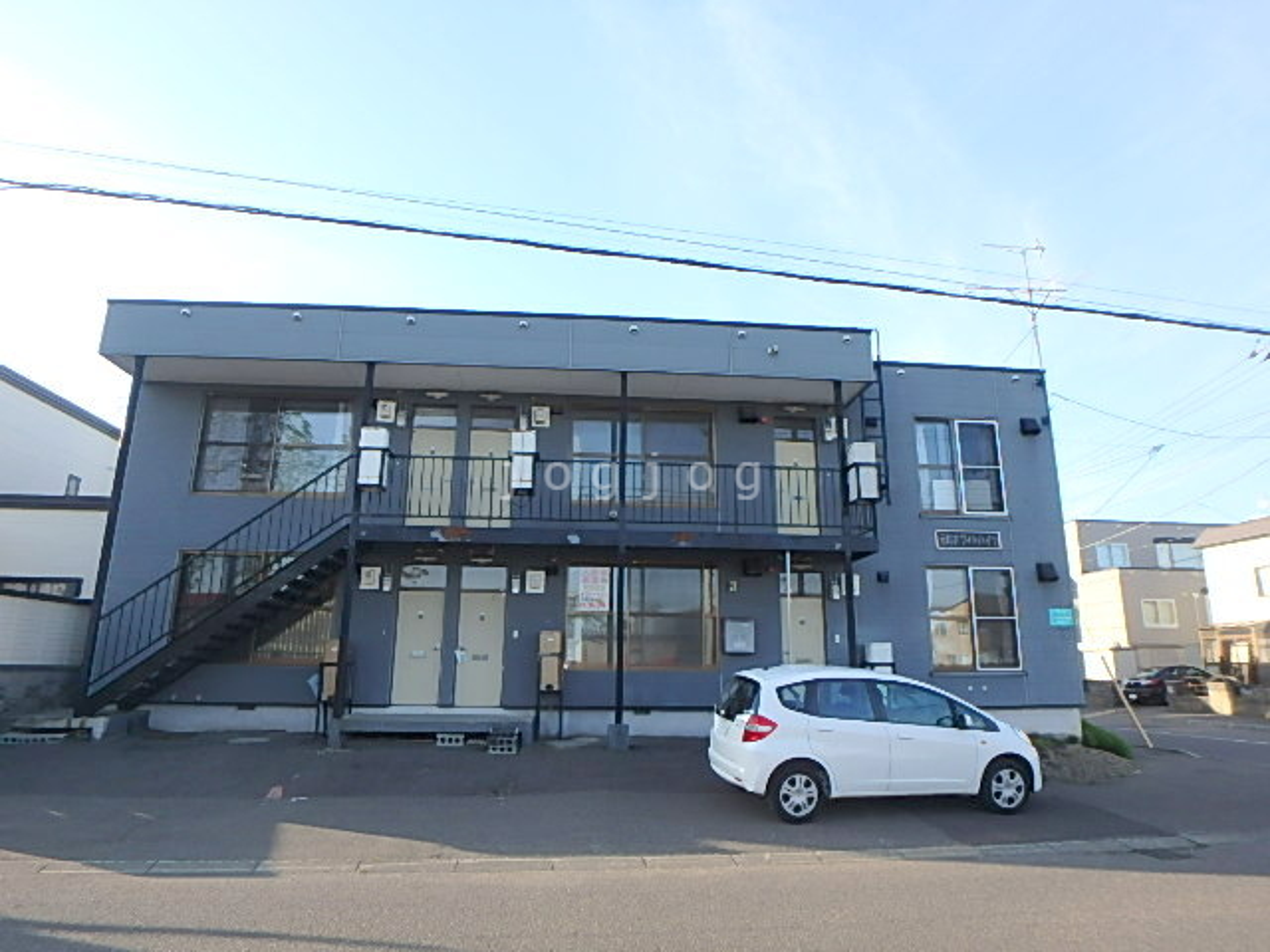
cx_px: 635
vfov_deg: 63.4
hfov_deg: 79.0
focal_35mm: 21
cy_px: 476
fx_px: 770
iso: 125
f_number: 3.5
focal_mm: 3.7
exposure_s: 1/320
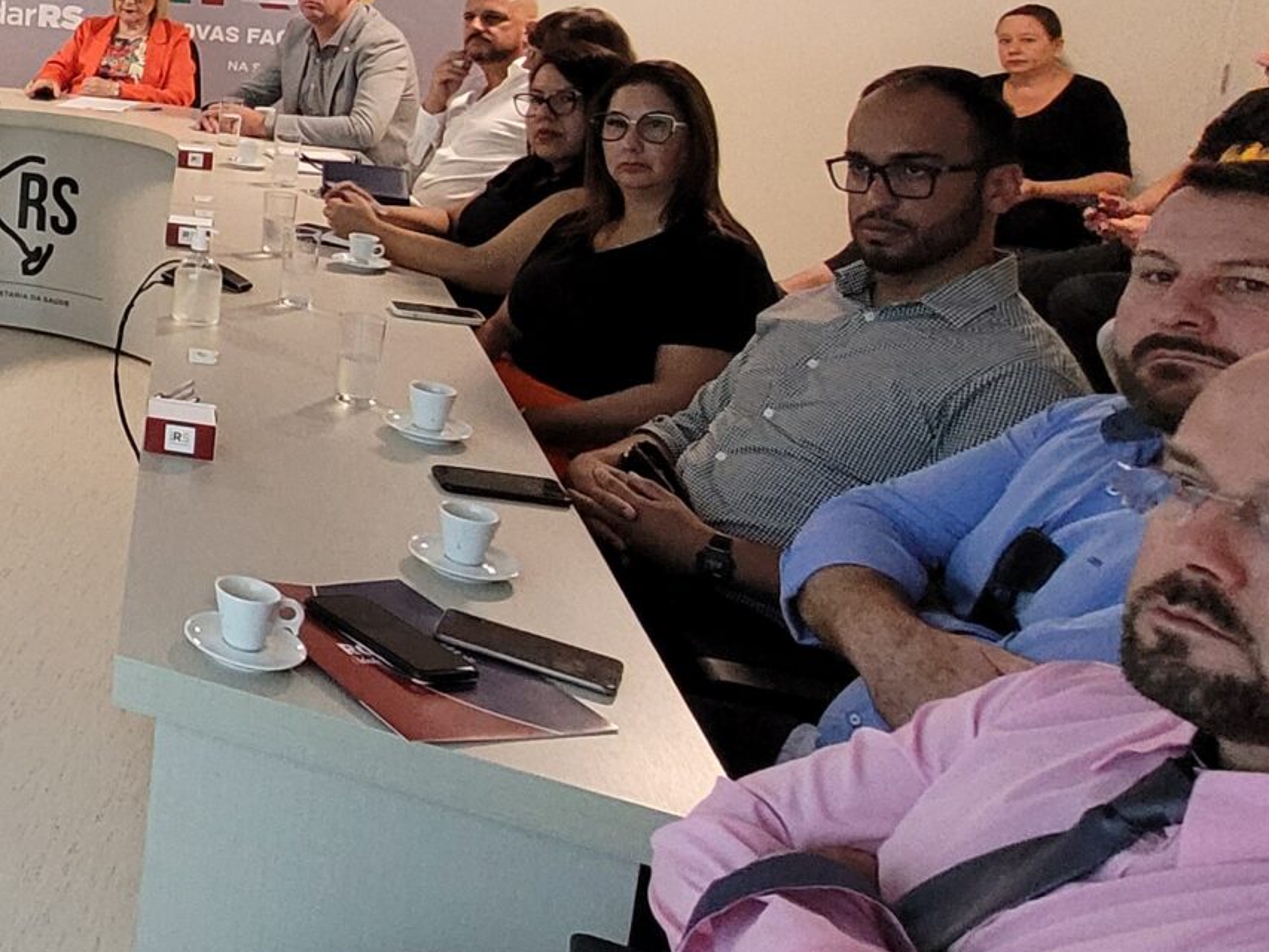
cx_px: -452
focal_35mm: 39
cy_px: 116
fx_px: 1430
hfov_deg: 32.7
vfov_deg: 35.0
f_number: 2.2
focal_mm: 1.74
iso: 400
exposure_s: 1/60
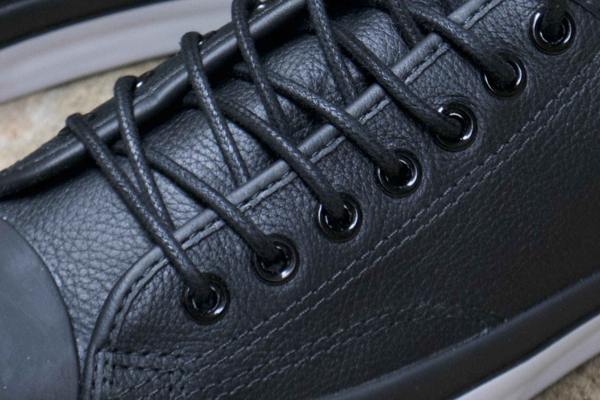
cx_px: 339
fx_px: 2934
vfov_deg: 7.8
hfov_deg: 11.7
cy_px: 43
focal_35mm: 176
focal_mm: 55
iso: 900
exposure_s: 1/60
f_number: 5.6
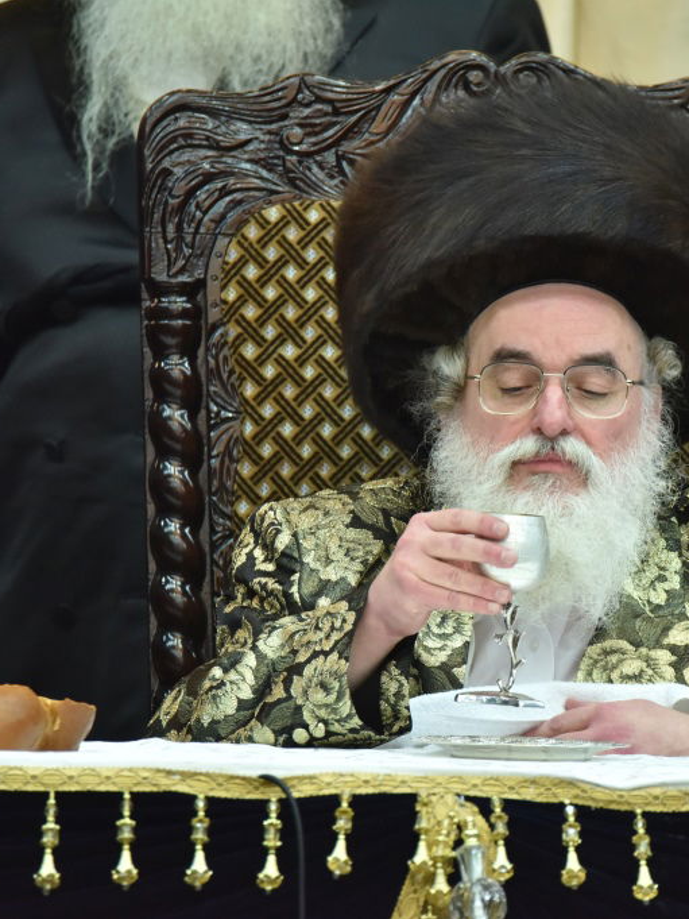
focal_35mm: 868
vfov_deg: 2.3
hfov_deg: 1.7
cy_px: 460
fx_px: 23028
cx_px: 561
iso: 2000
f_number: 6.3
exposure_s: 1/125
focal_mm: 600
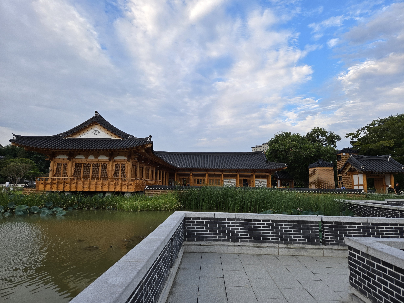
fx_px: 268
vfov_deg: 58.9
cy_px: 152
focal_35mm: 23
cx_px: 202
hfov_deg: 73.9
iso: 80
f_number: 1.8
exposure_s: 1/752
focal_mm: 5.4
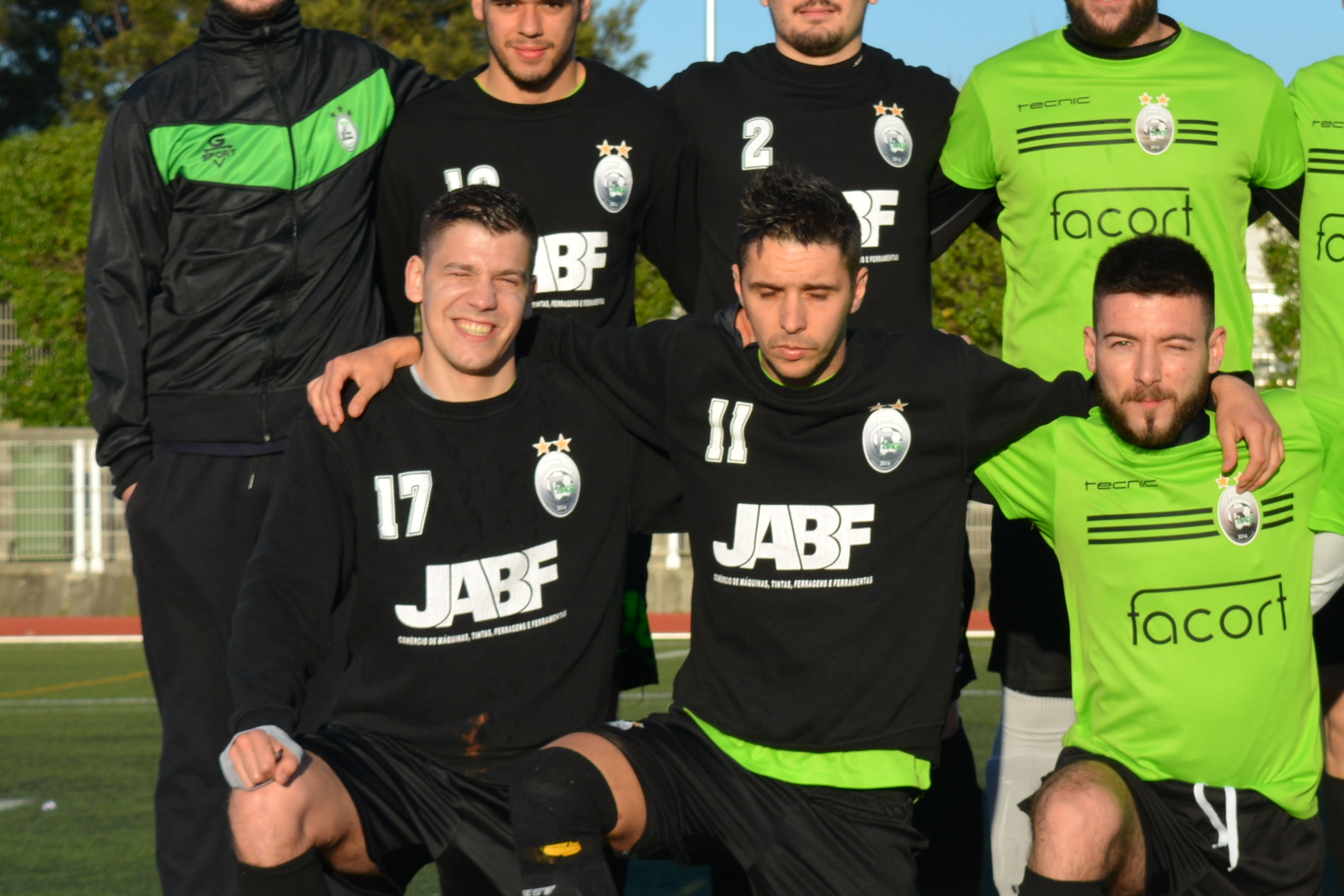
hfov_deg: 12.3
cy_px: 353
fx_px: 6197
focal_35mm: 166
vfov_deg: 8.3
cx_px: 1147
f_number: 9
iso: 100
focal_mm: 46
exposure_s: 1/320
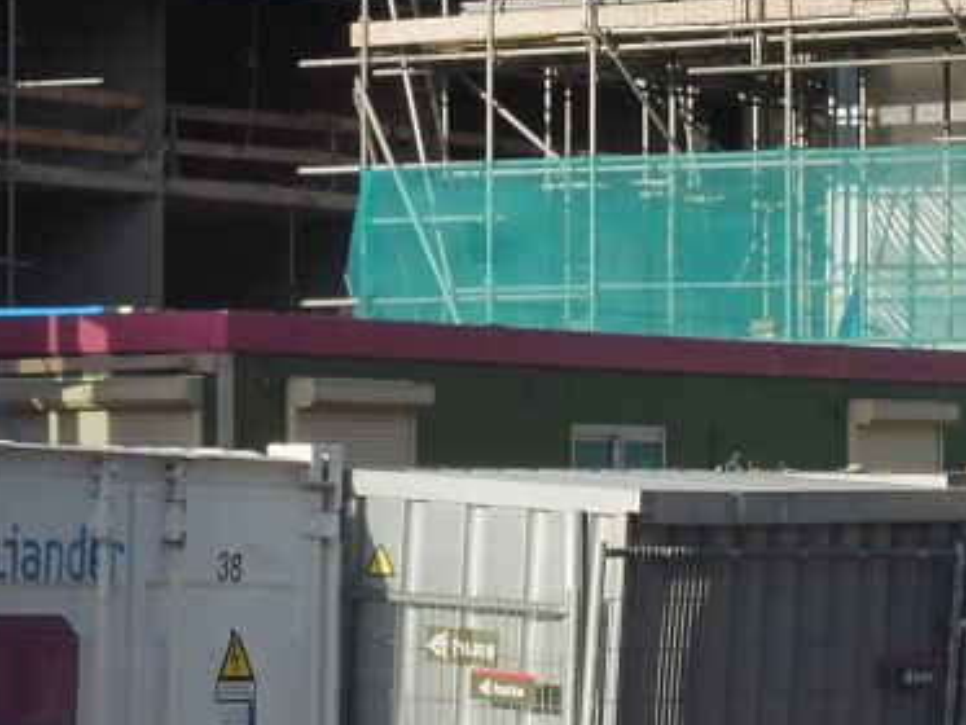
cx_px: 186
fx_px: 5751
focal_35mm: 206
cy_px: 212
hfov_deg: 9.6
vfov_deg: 7.2
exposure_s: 1/320
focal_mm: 13.3
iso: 100
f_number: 6.3
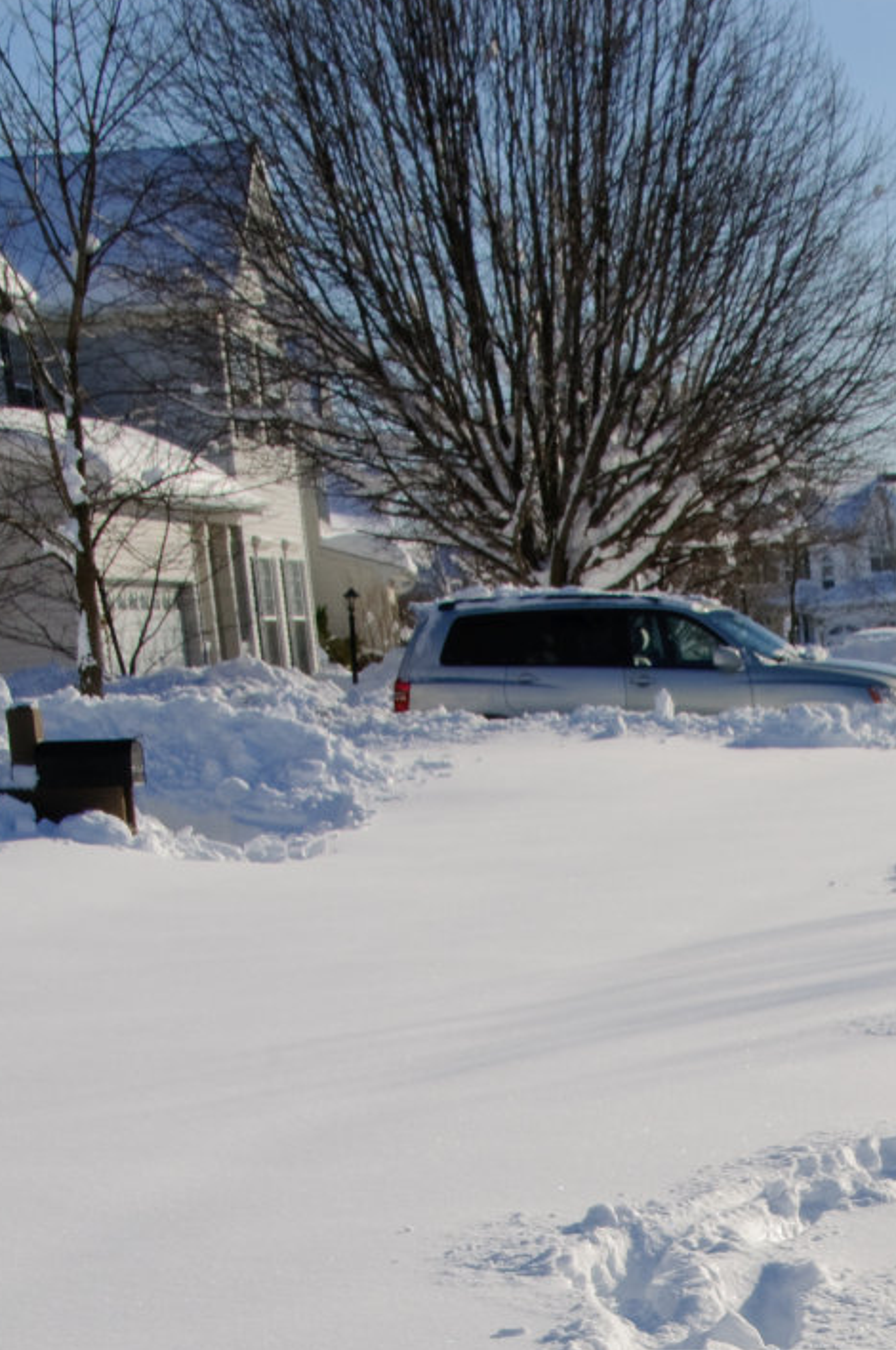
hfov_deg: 12.8
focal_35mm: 105
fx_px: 3936
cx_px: 969
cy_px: 1482
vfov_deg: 18.7
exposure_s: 1/250
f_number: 16
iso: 200
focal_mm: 31
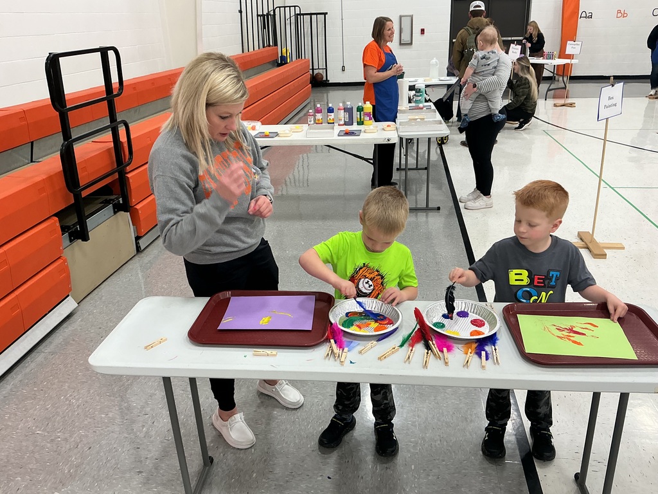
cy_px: 247
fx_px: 551
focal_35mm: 29
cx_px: 329
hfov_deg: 61.7
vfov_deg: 48.2
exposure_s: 1/60
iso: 50
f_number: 1.8
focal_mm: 3
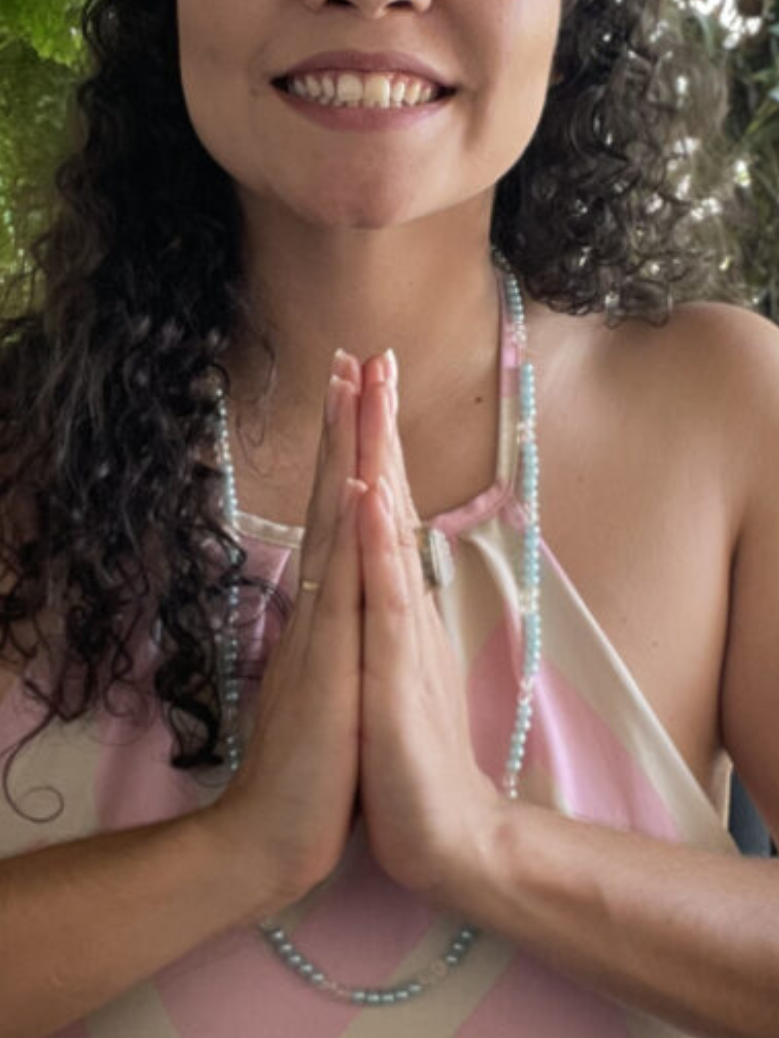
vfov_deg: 31.6
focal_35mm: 61
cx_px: 379
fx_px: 1830
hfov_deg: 24.0
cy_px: 447
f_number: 2.2
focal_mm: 2.71
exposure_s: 1/60
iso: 200
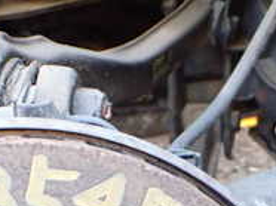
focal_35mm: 97
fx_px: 772
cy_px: 286
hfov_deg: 20.1
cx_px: 214
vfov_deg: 14.4
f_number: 2.3
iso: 800
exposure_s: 1/125
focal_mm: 5.4
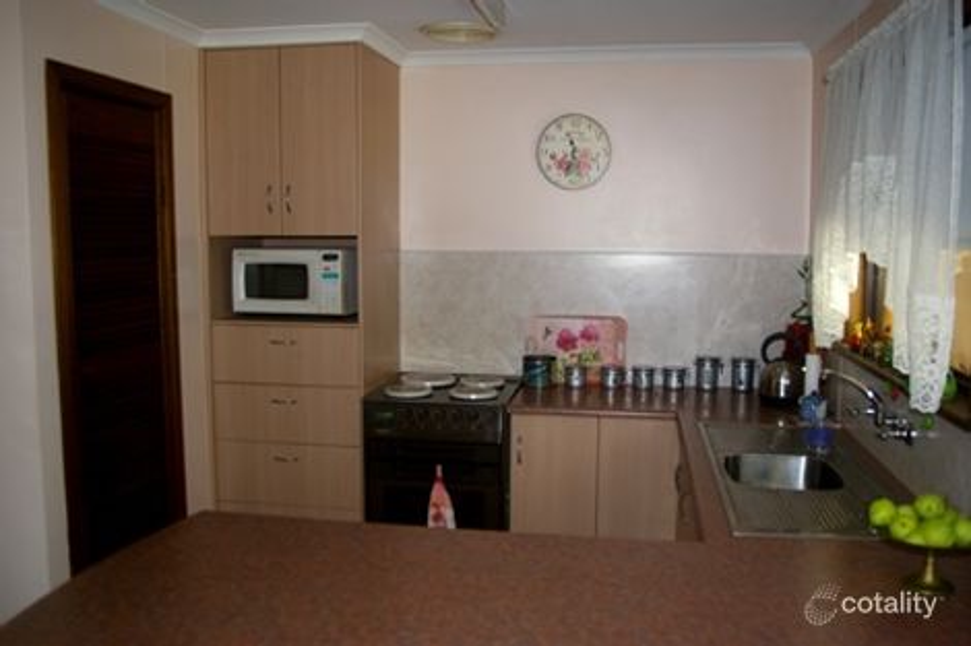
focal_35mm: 33
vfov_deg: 39.9
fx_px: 890
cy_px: 323
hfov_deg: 57.2
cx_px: 486
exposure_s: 1/30
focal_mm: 22
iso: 200
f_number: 4
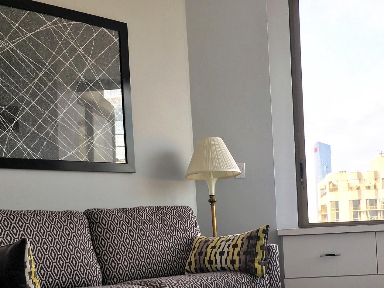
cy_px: 232
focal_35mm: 47
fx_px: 521
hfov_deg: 40.0
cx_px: 253
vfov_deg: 30.1
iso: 25
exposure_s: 1/191
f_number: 2.2
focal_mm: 4.15
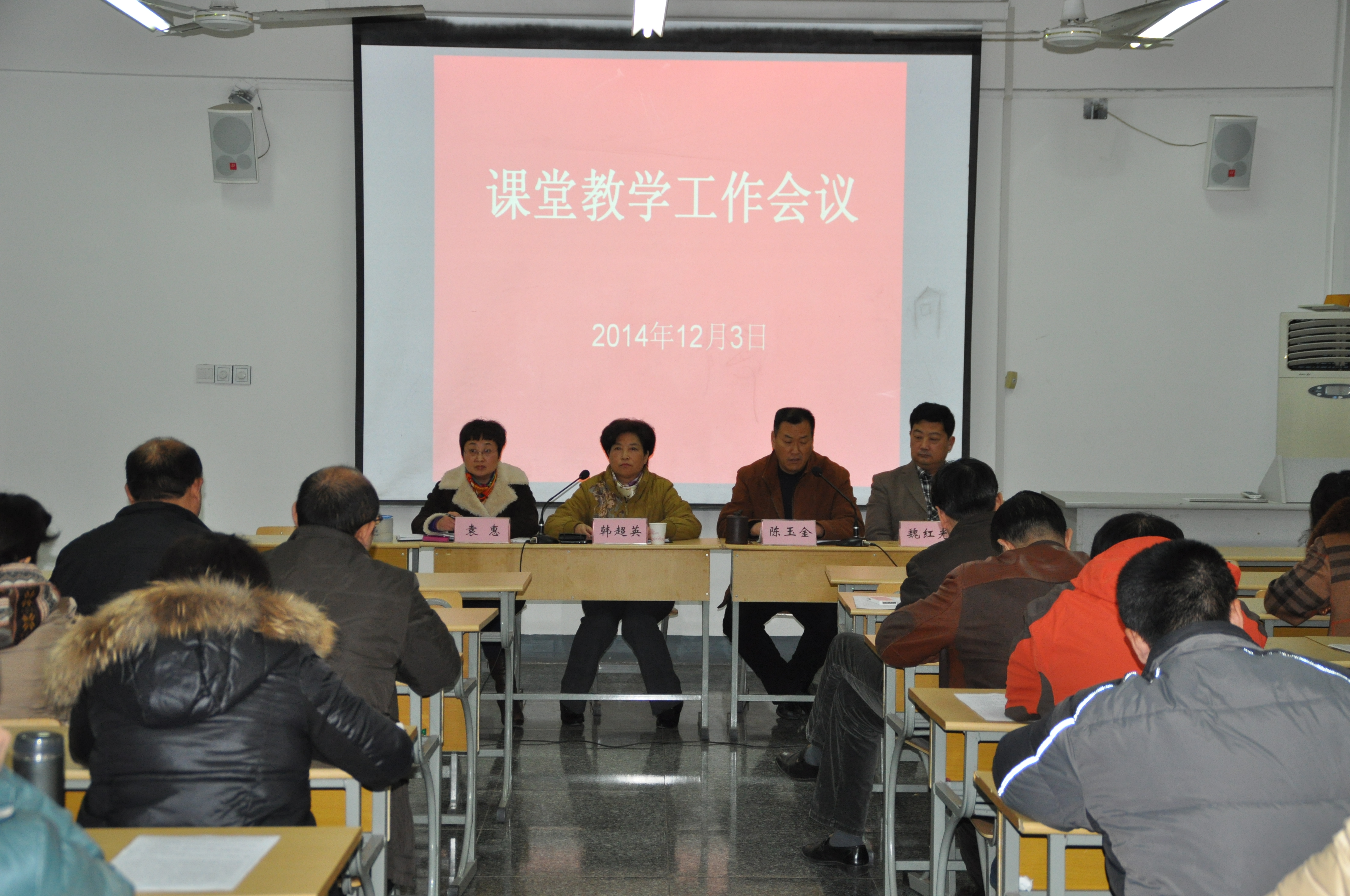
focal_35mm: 57
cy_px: 448
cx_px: 675
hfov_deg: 35.1
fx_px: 2135
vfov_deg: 23.7
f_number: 4.5
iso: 800
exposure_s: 1/60
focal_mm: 38
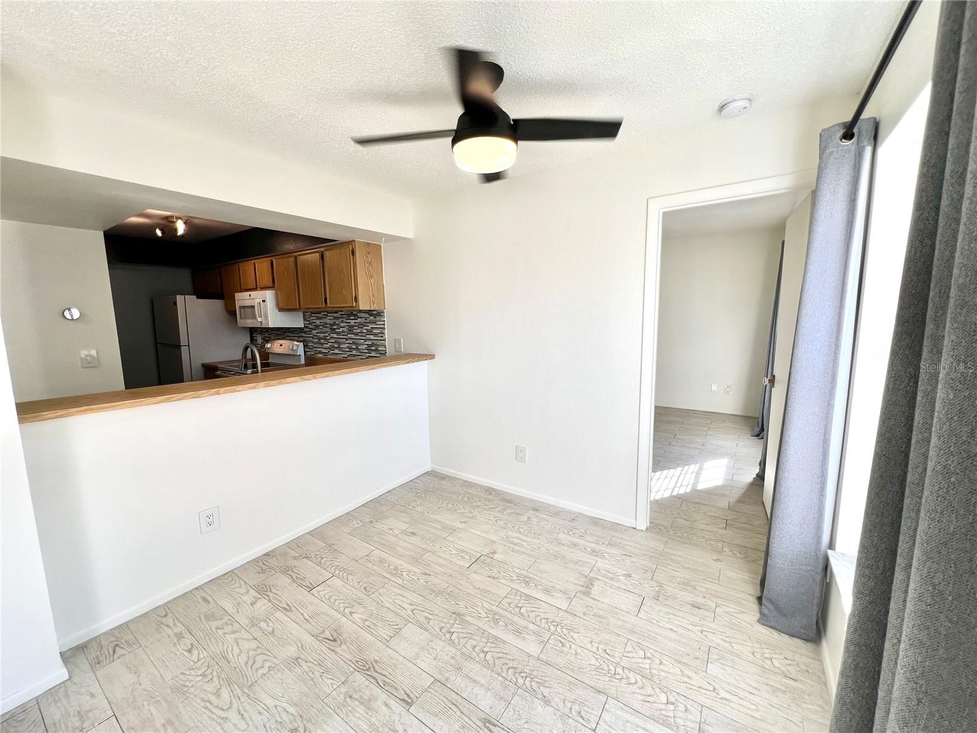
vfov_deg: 89.9
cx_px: 488
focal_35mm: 13
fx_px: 367
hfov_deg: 106.2
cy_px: 366
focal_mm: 1.57
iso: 32
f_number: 1.8
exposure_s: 1/128
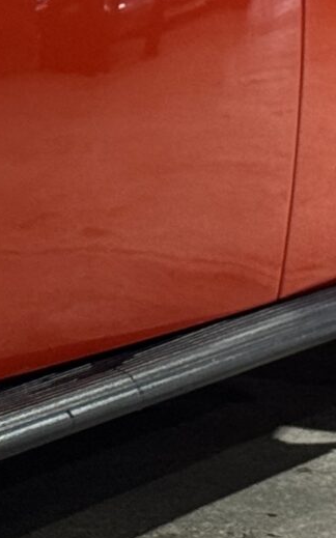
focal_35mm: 251
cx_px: -411
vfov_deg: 8.3
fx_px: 3681
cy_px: -87
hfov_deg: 5.1
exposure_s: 1/33
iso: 200
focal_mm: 6.76
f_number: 1.78
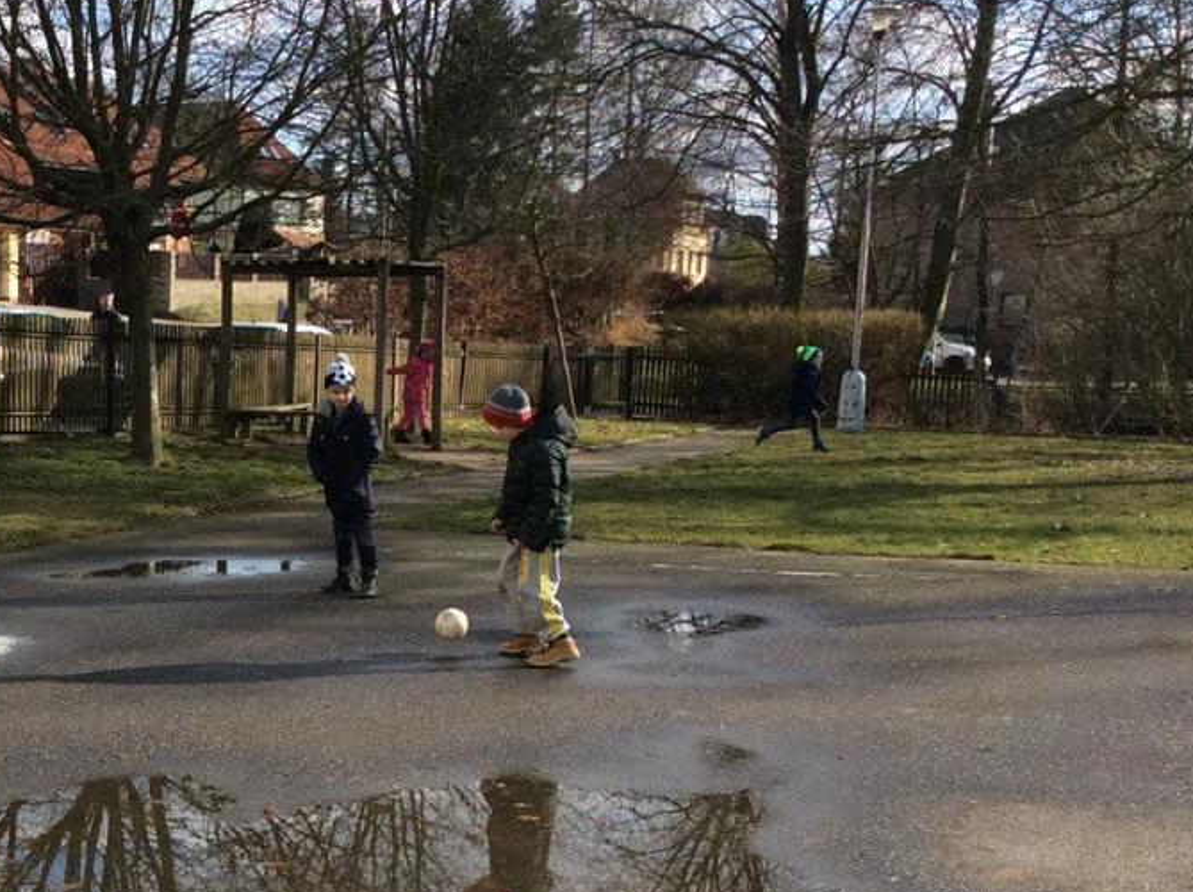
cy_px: 695
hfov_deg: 28.8
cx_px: 59
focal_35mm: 64
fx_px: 2203
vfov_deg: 22.6
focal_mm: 3.3
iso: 32
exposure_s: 1/923
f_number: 2.4
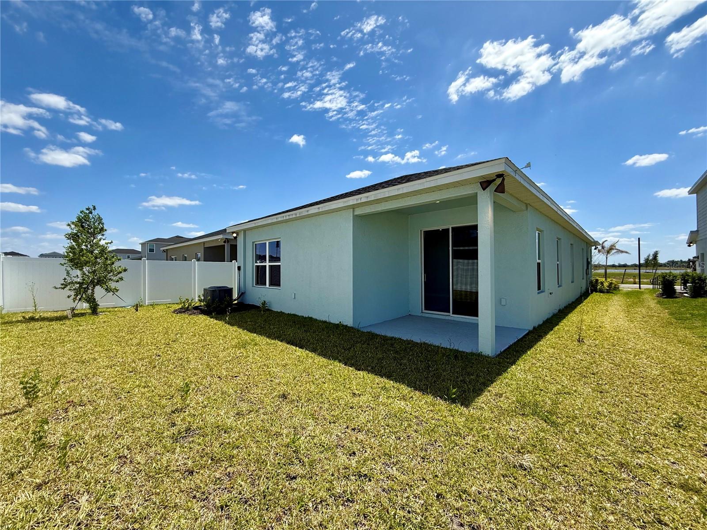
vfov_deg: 85.7
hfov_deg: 102.1
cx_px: 354
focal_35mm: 14
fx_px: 286
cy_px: 265
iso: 50
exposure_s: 1/1795
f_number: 2.2
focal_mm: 2.22
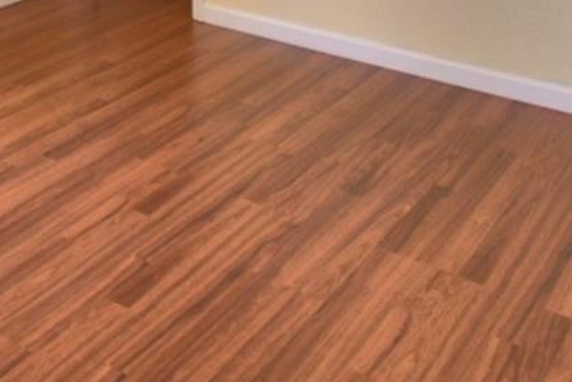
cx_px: -14
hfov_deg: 31.6
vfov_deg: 18.4
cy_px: -302
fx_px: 921
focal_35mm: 58
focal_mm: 10
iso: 160
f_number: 4.5
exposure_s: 1/60
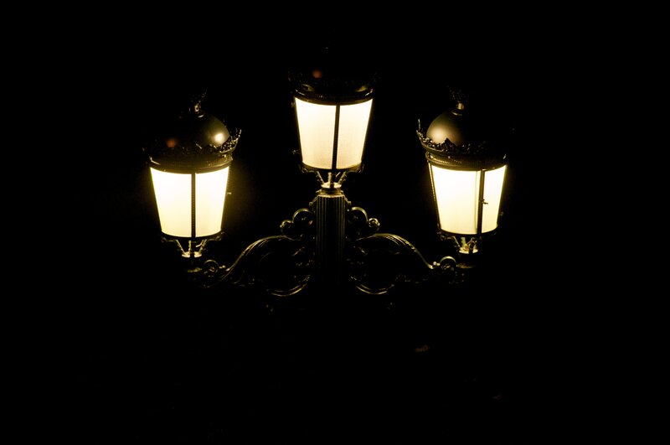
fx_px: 2927
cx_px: 335
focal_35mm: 158
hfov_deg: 13.1
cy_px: 222
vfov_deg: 8.7
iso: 400
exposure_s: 1/50
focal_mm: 105
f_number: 5.6
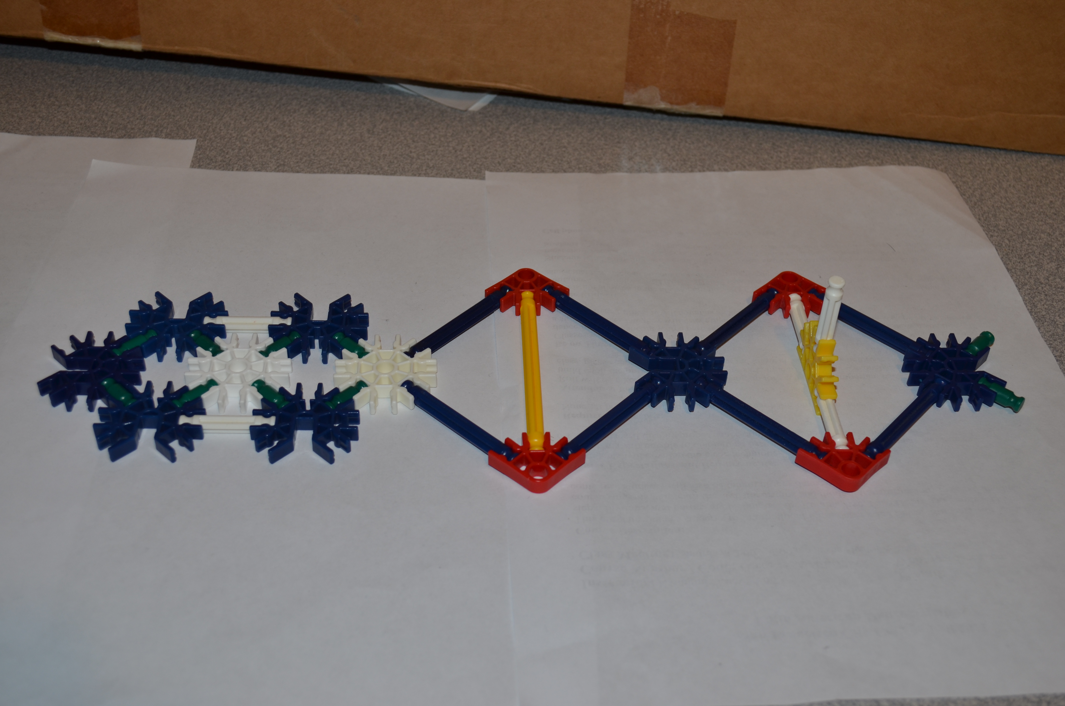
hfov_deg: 46.5
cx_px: 532
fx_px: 1240
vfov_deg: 31.8
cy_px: 353
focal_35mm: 42
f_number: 5.6
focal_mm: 28
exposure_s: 1/30
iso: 200
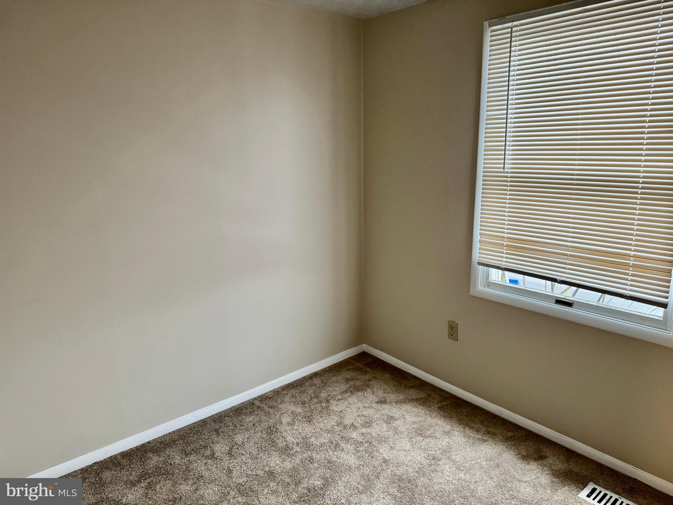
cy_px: 252
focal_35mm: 24
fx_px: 467
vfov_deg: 56.8
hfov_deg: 71.6
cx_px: 336
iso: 320
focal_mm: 6.76
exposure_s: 1/60
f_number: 1.78
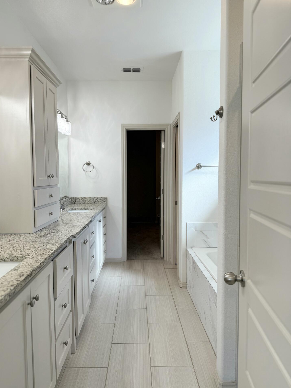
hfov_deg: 54.9
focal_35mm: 25
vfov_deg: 69.4
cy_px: 192
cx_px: 140
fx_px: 280
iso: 64
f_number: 1.78
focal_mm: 6.76
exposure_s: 1/155
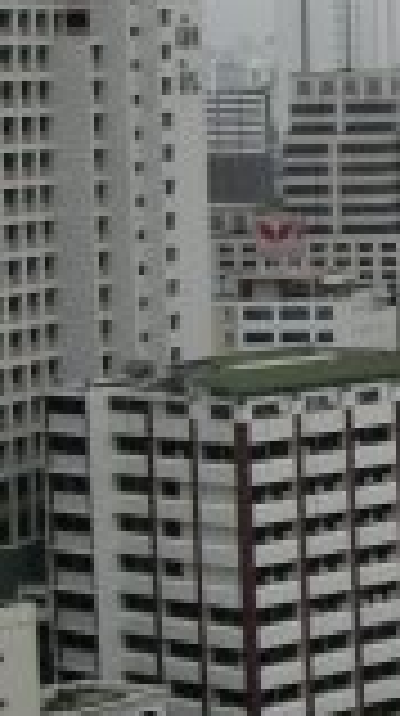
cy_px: 275
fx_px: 2990
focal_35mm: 158
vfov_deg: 13.6
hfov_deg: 6.9
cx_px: 1191
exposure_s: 1/135
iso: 64
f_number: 4.8
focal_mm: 7.5
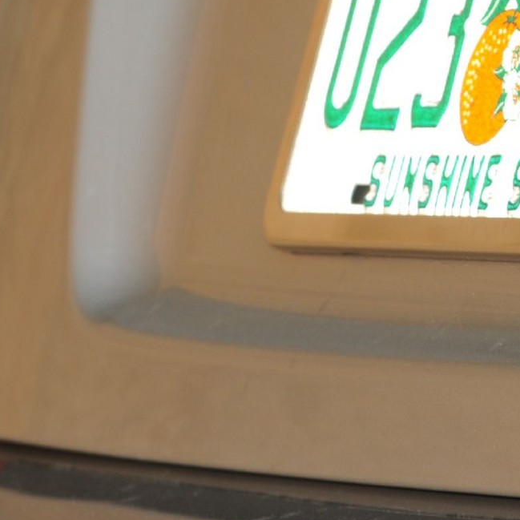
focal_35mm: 417
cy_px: -49
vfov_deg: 4.2
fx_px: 7081
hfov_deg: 4.2
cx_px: 604
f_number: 8
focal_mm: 85
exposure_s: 1/60
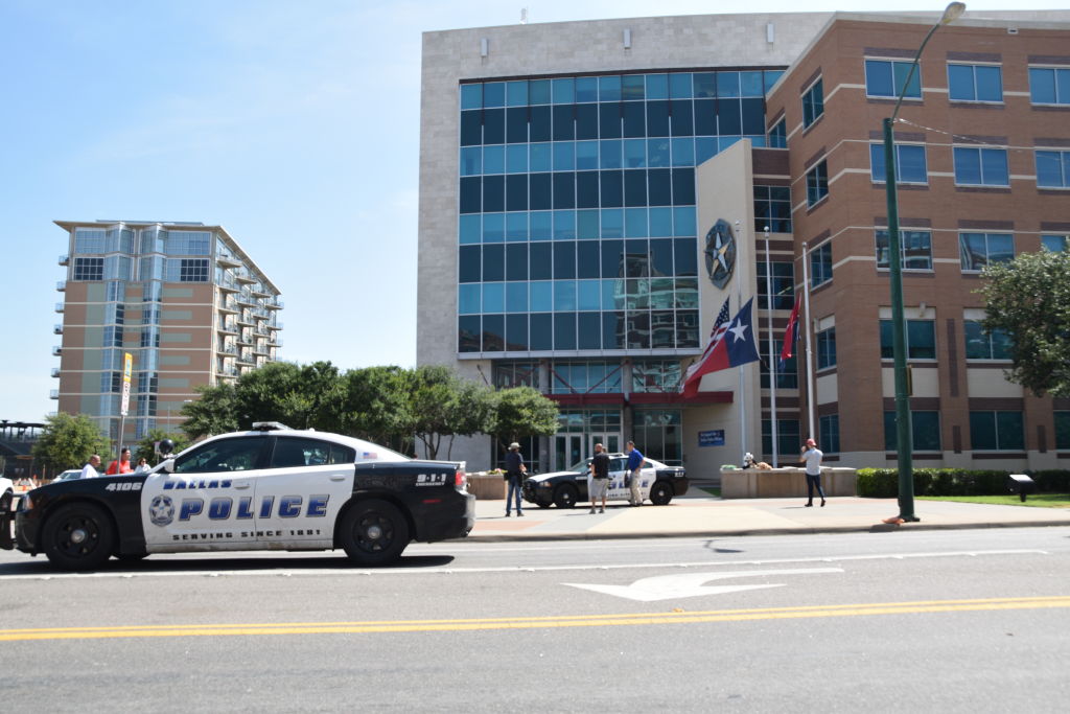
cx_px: 535
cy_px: 357
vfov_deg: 43.6
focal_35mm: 30
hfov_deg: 61.9
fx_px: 892
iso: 200
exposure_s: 1/320
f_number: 9
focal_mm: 20
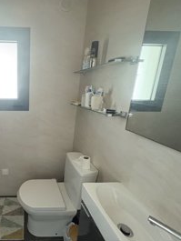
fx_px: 132
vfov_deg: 84.6
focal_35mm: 19
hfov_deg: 60.5
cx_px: 25
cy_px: 119
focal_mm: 2.22
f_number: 2.2
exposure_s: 1/60
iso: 400
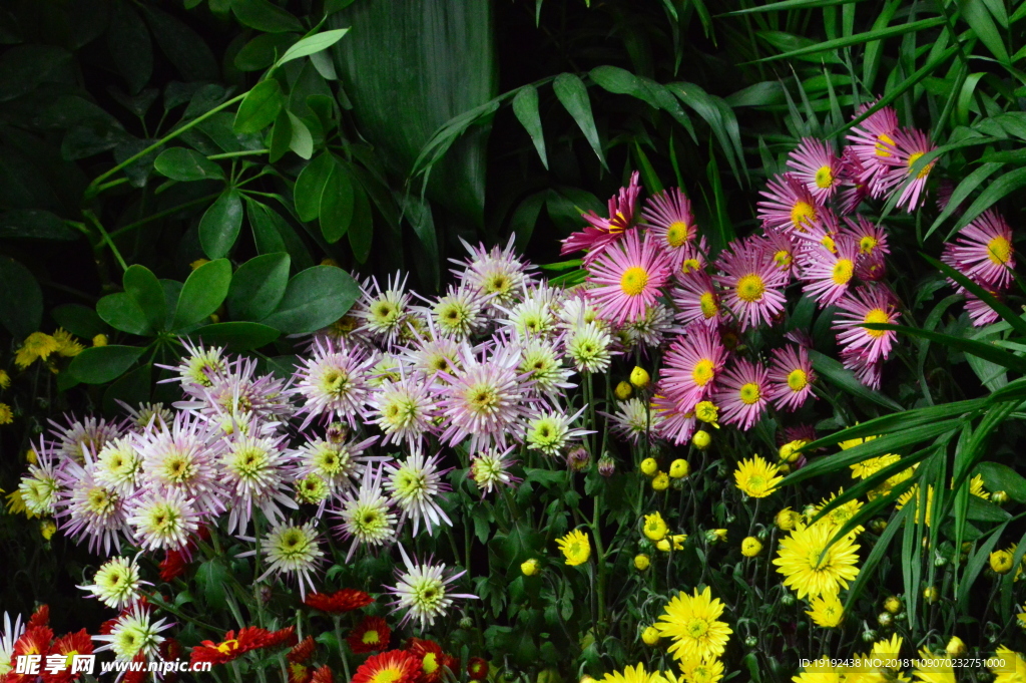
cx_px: 513
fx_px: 3631
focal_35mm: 128
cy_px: 342
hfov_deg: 16.1
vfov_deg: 10.7
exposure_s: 1/30
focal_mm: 85
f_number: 22
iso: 6400
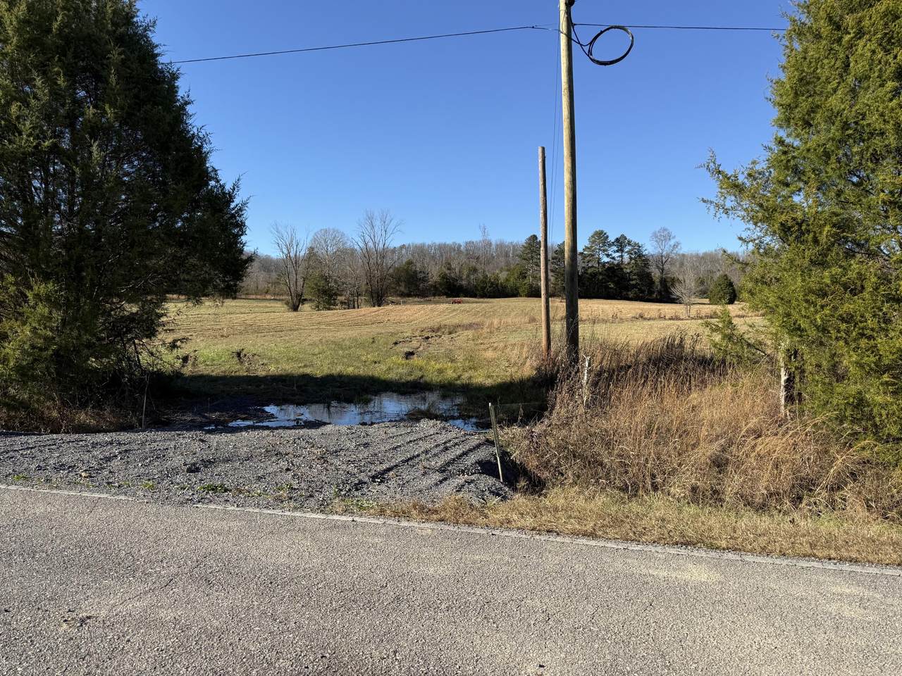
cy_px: 338
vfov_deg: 56.8
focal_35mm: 24
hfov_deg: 71.6
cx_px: 451
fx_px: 625
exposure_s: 1/2907
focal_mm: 6.76
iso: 80
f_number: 1.78
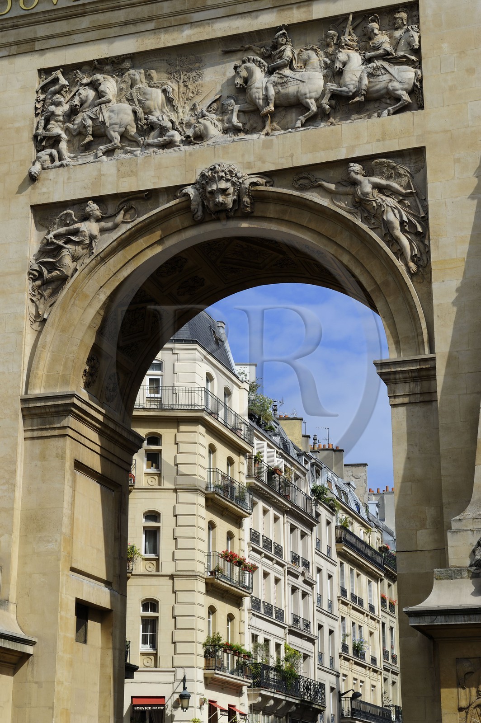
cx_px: 240
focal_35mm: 70
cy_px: 362
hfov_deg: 19.4
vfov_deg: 28.9
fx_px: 1405
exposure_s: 1/200
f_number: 13
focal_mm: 70
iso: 200
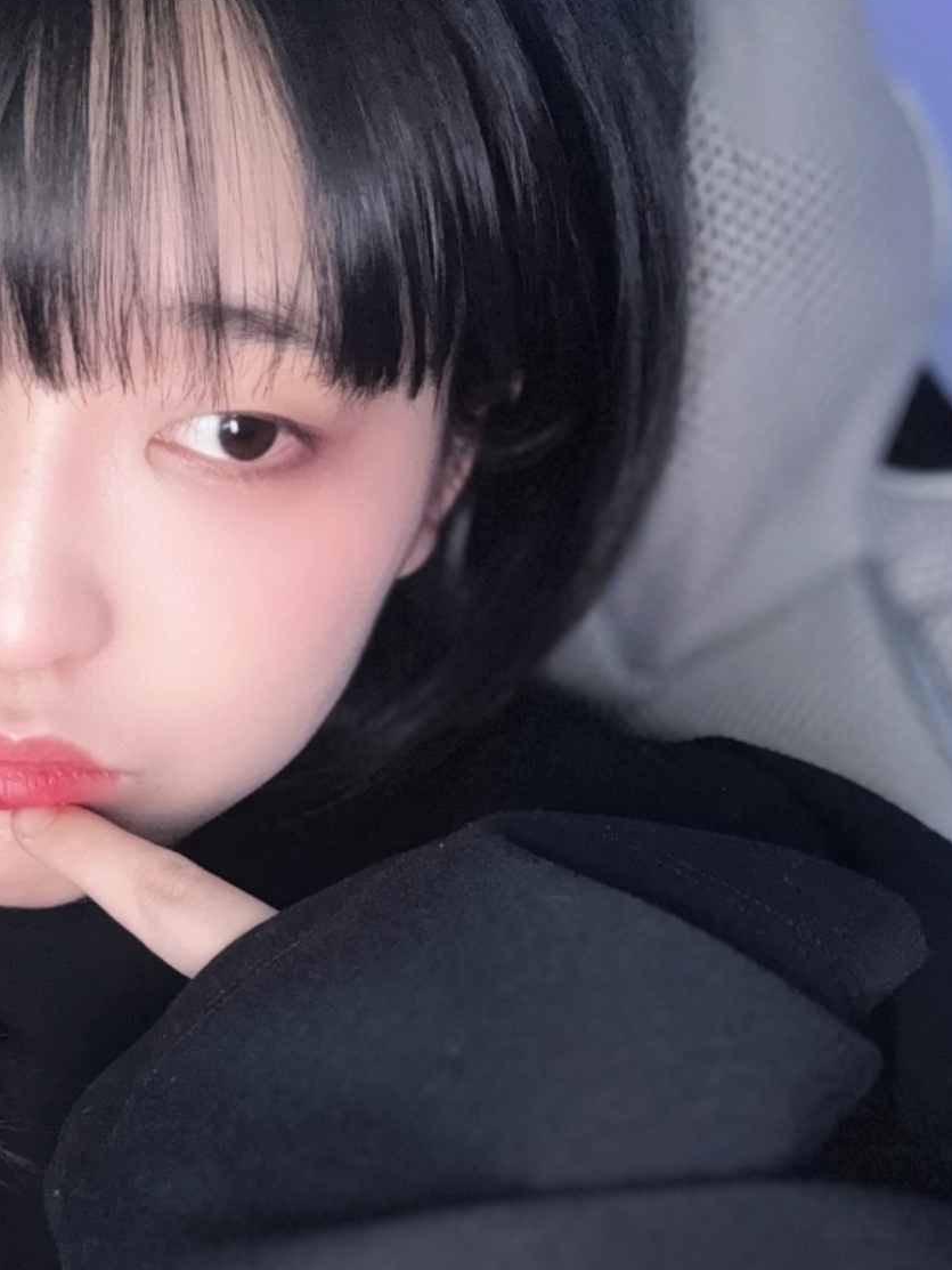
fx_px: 1686
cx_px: 327
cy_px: 765
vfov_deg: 41.0
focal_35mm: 46
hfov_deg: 31.3
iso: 160
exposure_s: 1/29
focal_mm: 2.69
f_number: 1.9
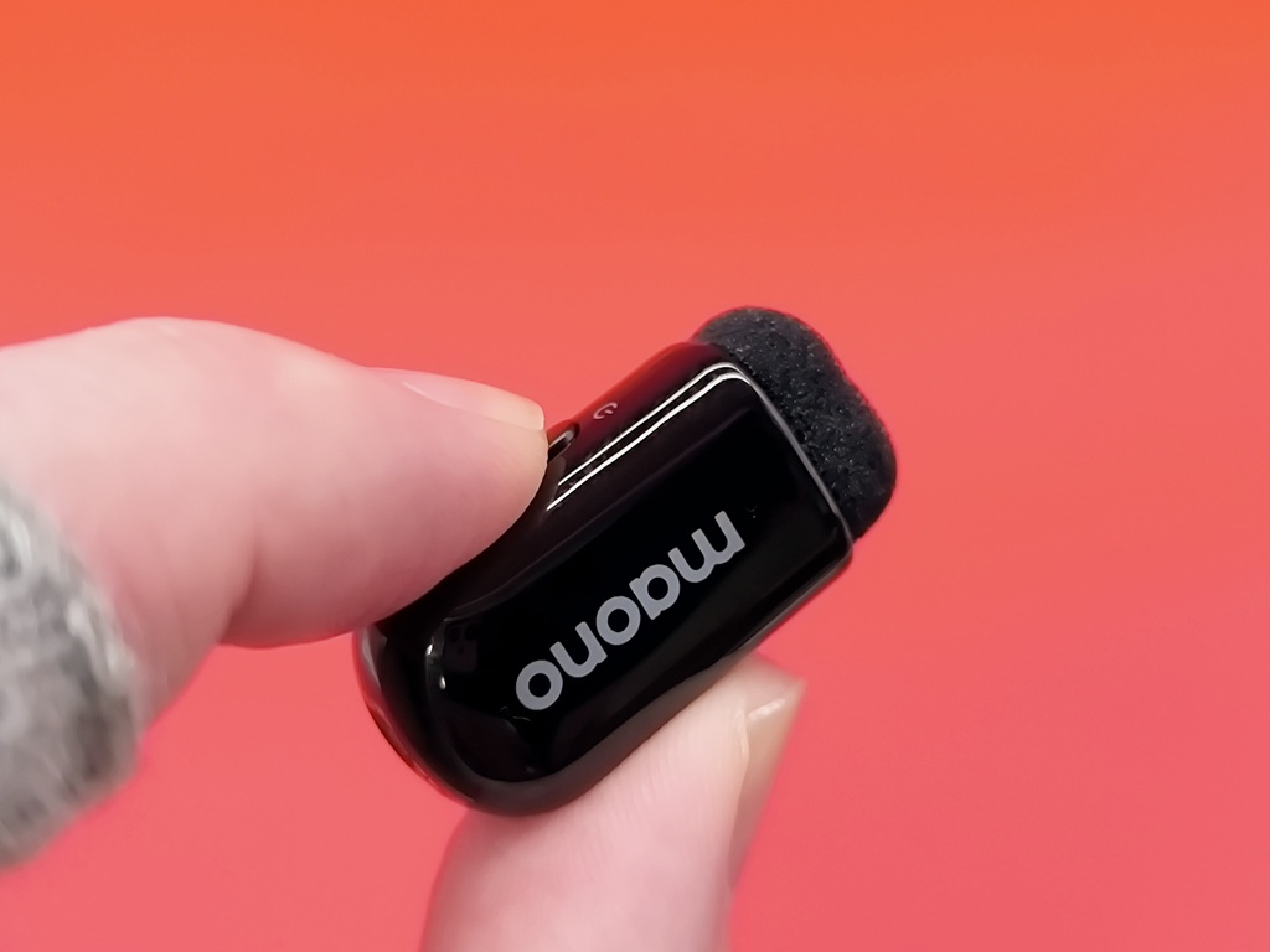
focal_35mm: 44
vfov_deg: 32.9
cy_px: 476
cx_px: 635
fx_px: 1614
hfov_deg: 42.9
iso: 640
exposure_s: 1/50
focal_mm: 6.14
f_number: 1.65
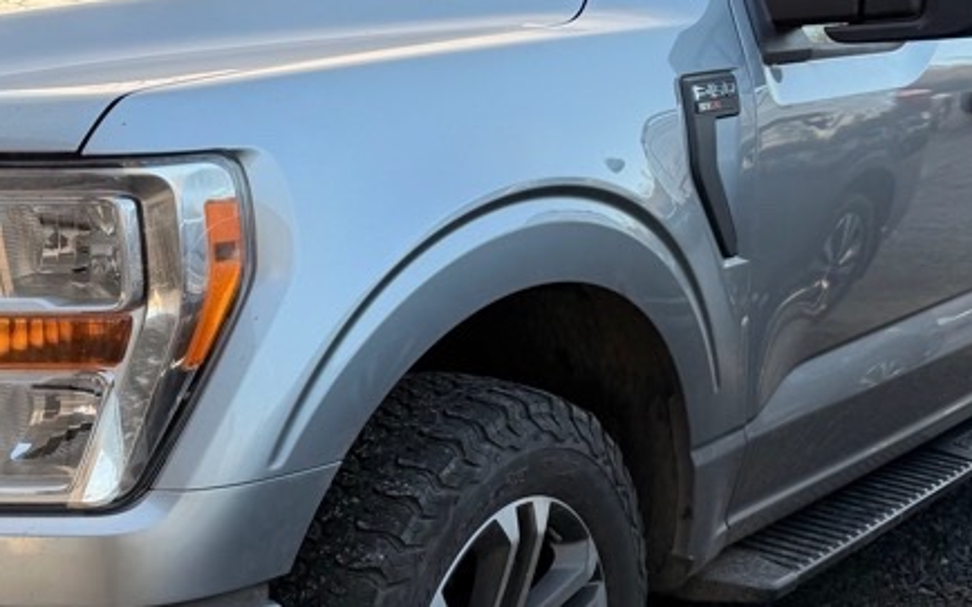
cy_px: 358
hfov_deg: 33.3
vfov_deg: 21.6
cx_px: 240
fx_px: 1589
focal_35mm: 60
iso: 80
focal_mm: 6.76
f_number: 1.78
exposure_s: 1/397
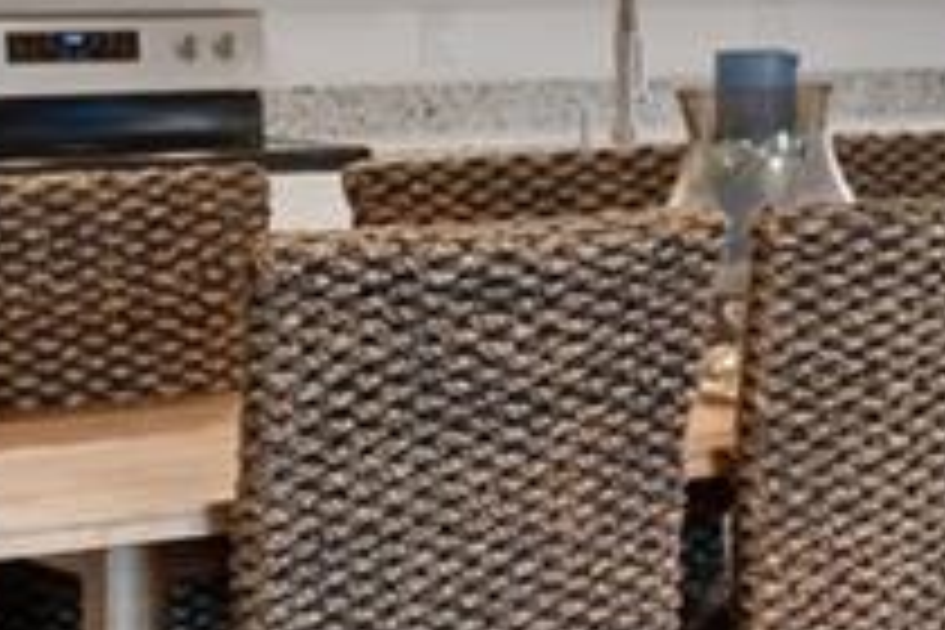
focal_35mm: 138
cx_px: 2092
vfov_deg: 9.9
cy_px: 54
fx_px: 3626
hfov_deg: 12.4
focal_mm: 12.1
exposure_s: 1/1.67
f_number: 9
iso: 250
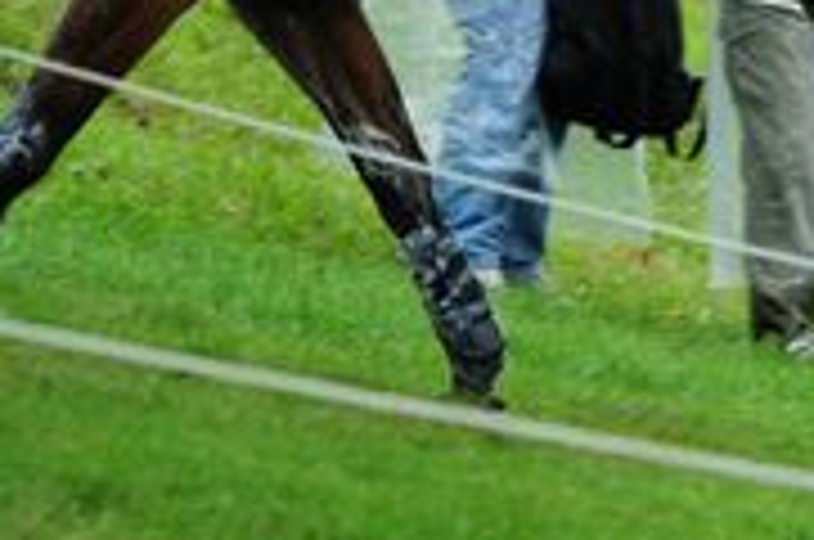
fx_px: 24738
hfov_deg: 1.9
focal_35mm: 1096
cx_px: 827
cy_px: -90
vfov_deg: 1.2
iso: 640
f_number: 5.3
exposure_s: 1/500
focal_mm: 310
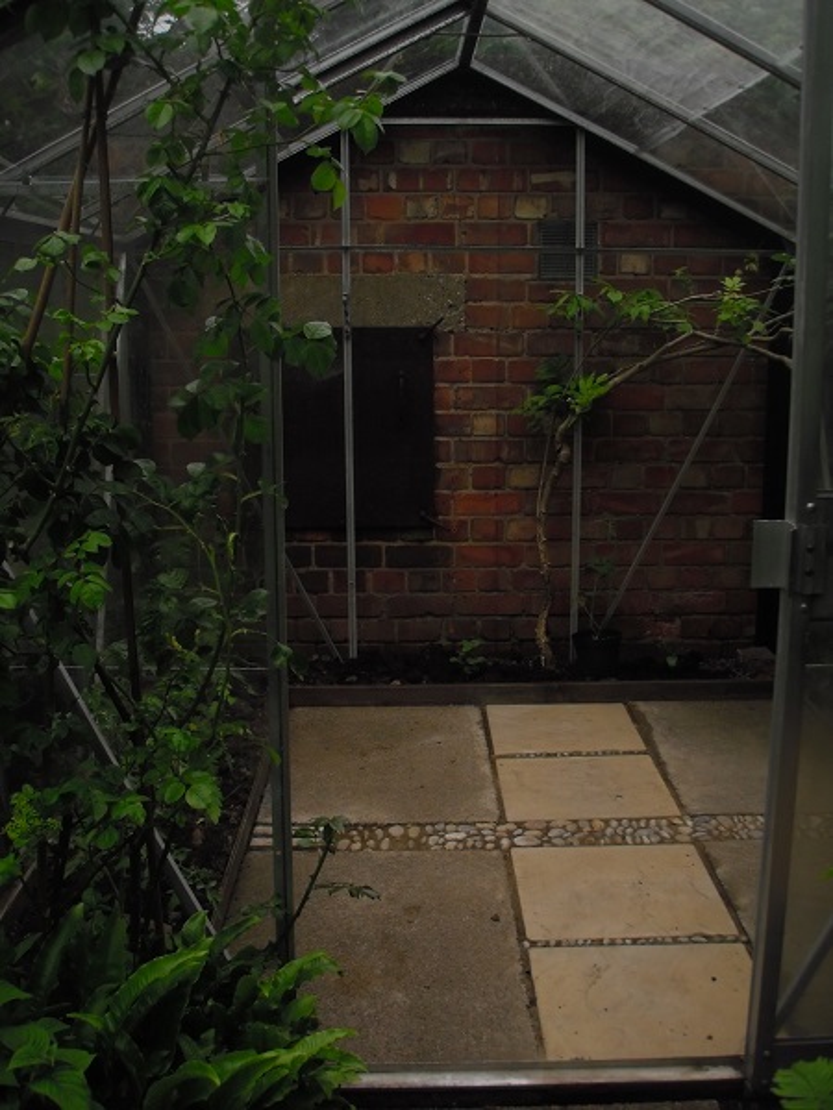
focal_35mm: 38
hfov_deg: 37.7
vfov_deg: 49.0
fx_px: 1219
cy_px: 555
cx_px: 416
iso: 100
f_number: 3.5
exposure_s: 1/250
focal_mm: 6.7
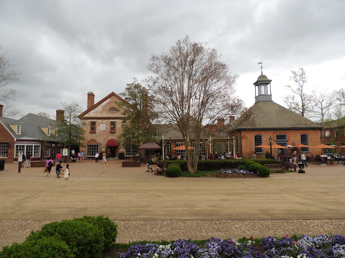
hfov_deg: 71.6
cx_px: 172
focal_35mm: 24
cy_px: 129
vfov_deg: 56.8
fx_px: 239
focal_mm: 4.3
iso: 100
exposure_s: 1/800
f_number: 3
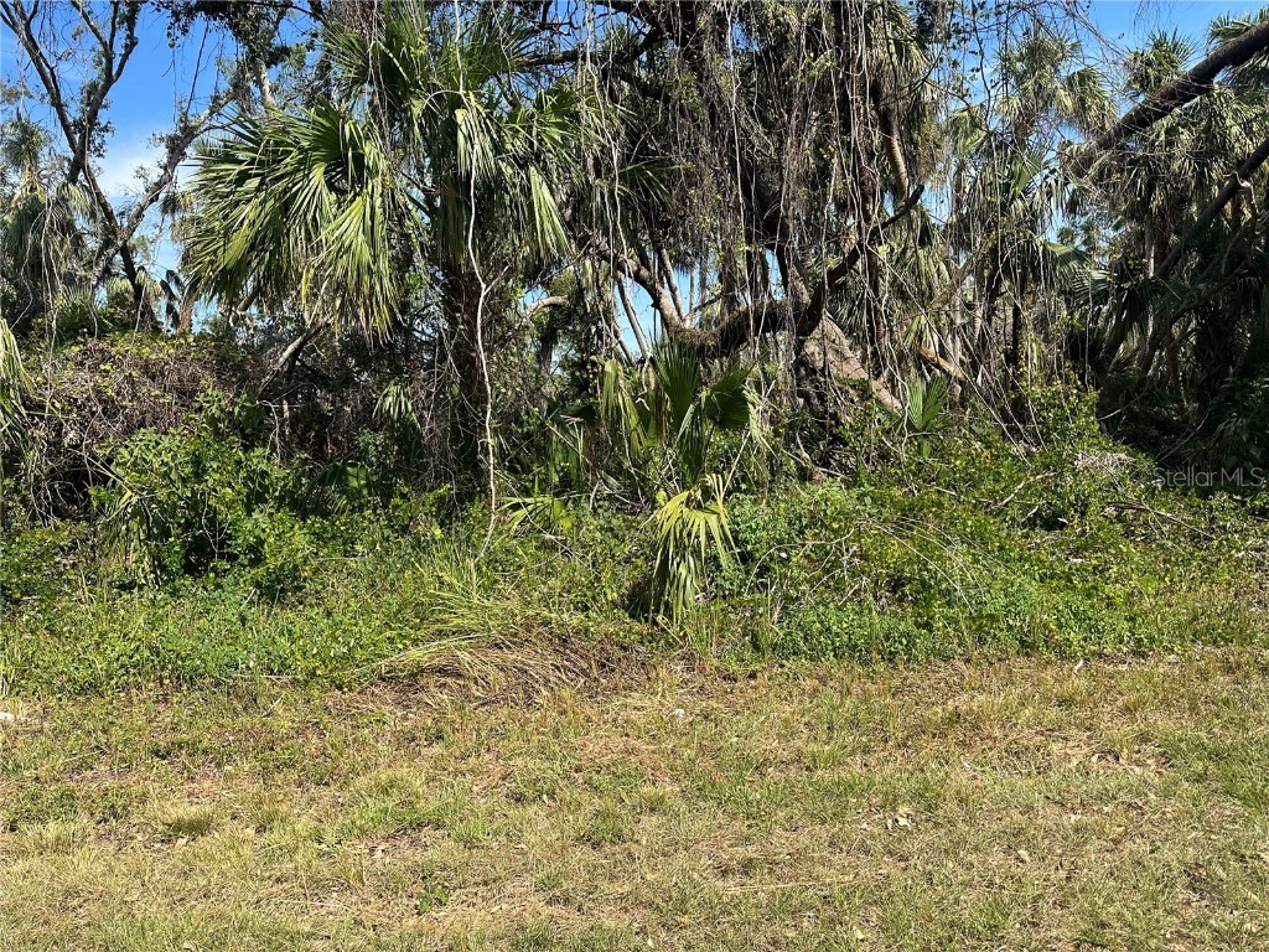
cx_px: 634
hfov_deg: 71.6
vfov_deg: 56.8
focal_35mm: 24
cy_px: 476
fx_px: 880
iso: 80
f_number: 1.78
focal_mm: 6.86
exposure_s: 1/2525
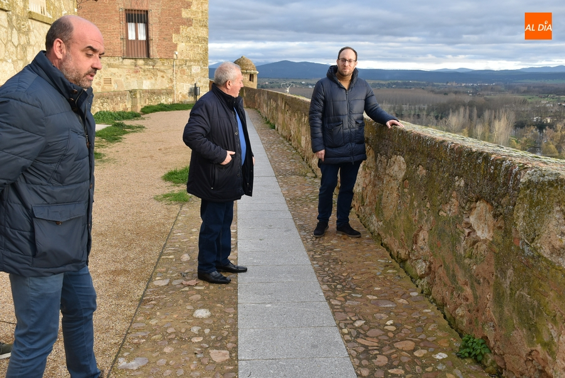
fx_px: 566
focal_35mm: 36
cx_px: 282
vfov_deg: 37.0
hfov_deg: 53.1
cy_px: 189
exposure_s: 1/200
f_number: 7.1
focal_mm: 24
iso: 400
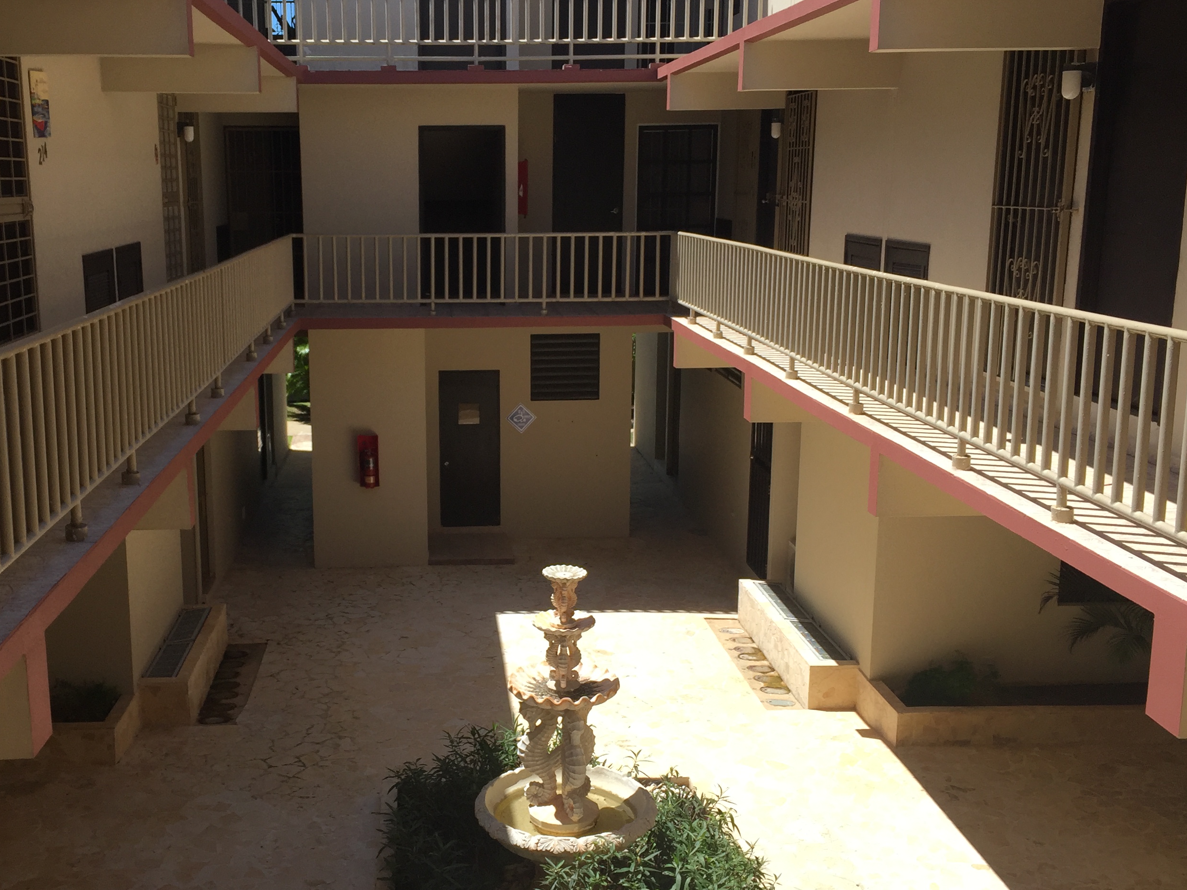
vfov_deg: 37.7
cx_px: 474
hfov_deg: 48.7
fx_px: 1303
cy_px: 456
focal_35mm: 38
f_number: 2.2
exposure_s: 1/1522
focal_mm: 4.15
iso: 32
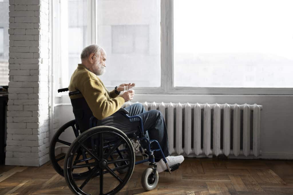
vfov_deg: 37.9
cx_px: 146
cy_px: 98
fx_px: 285
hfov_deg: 54.4
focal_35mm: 35
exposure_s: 1/250
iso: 100
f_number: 2
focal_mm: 35
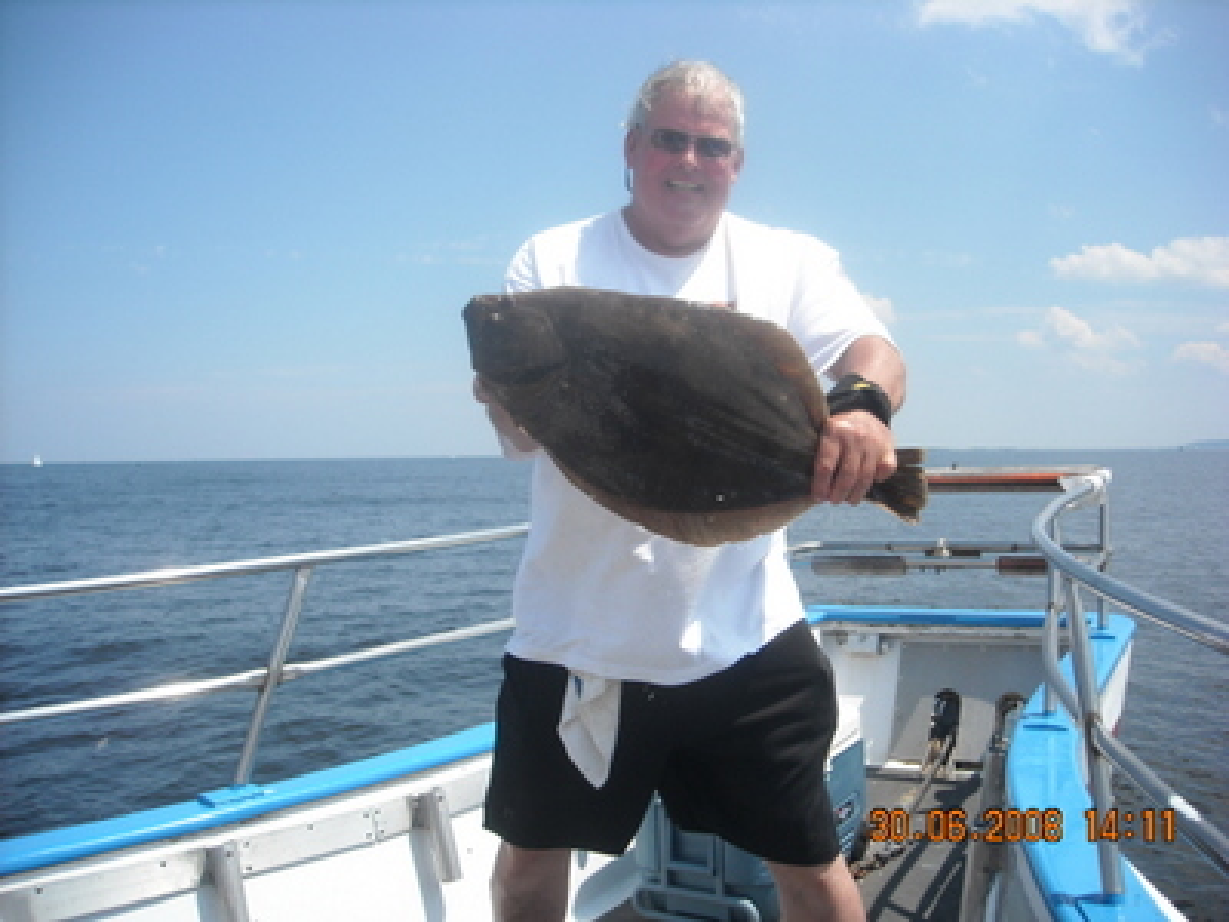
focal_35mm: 35
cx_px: 614
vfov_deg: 40.7
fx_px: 1243
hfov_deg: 52.6
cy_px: 461
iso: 64
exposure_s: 1/296
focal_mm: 5.7
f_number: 5.6
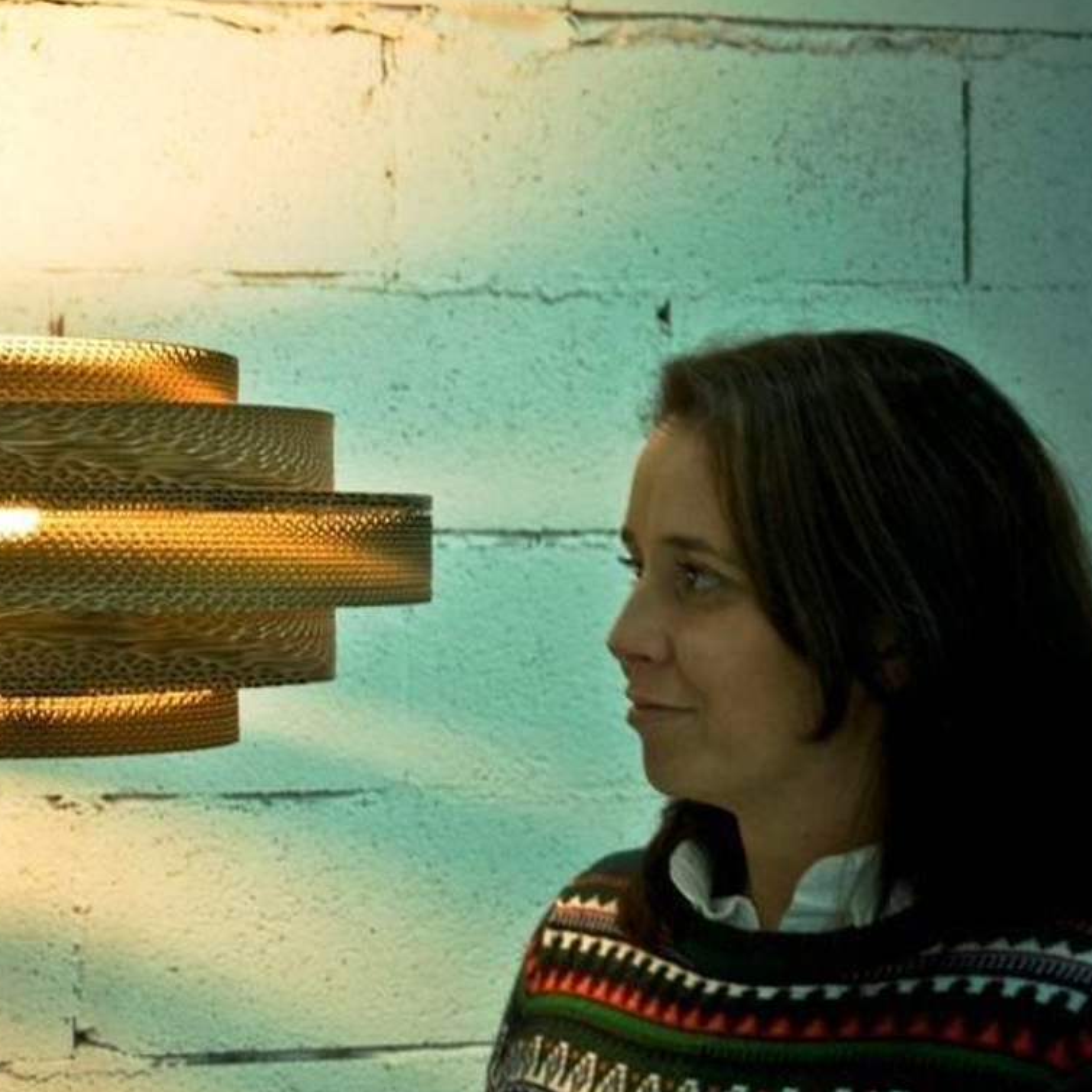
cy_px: 581
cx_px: 94
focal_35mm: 84
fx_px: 2994
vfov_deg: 20.7
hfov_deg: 20.2
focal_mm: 31
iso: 100
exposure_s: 1/3
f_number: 5
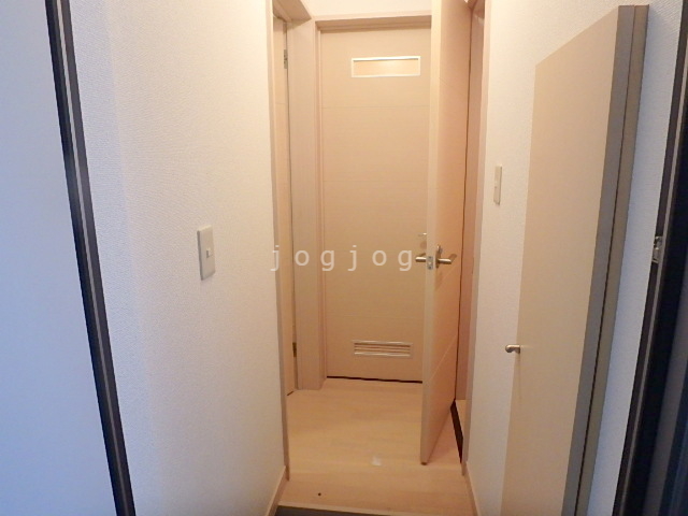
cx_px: 344
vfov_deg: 63.4
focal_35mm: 21
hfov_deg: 79.0
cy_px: 258
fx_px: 417
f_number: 3.5
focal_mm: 3.7
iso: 500
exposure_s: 1/30
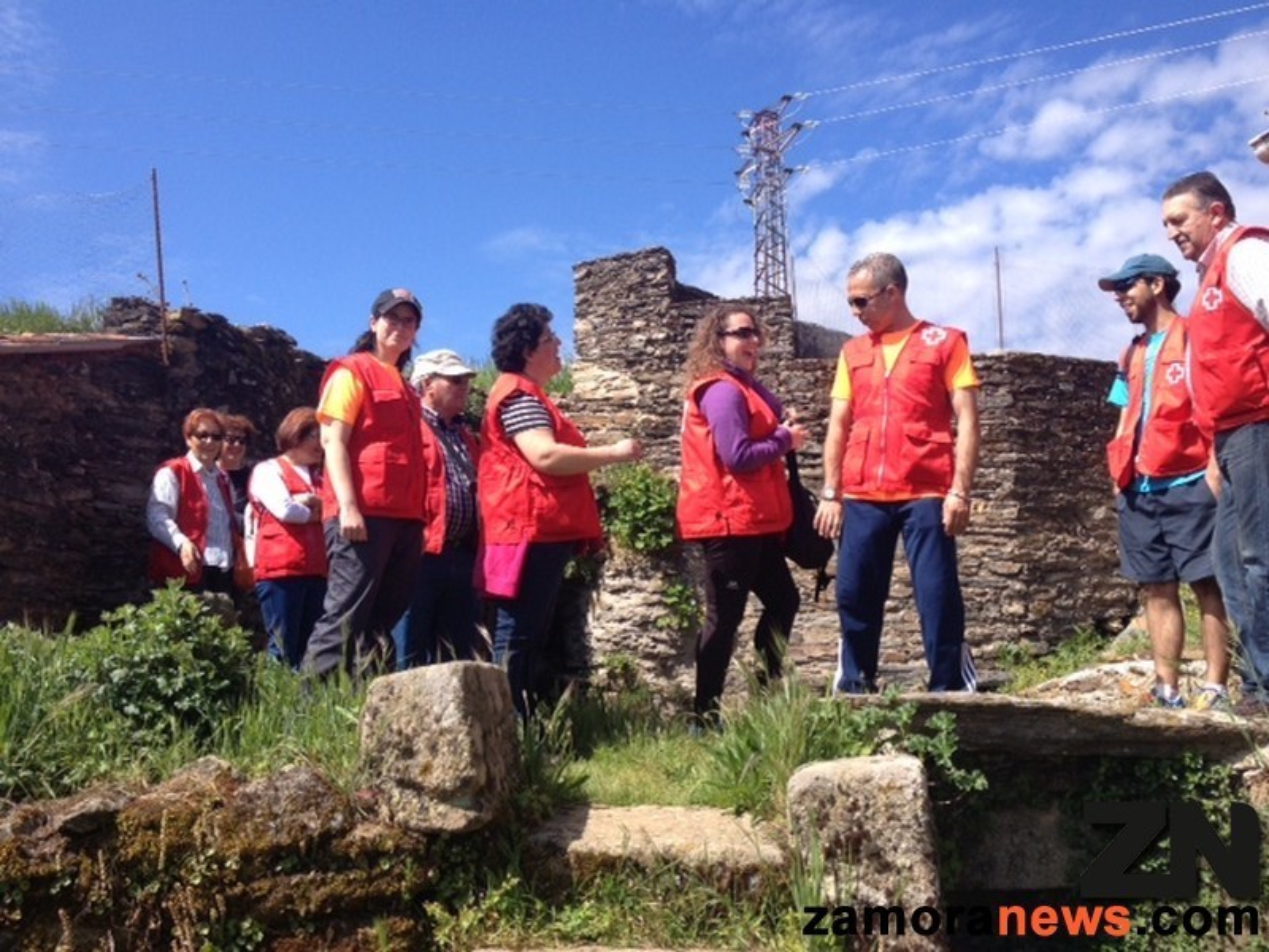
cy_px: 476
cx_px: 634
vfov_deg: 40.7
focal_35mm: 35
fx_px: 1283
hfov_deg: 52.6
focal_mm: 4.28
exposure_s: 1/951
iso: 50
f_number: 2.4
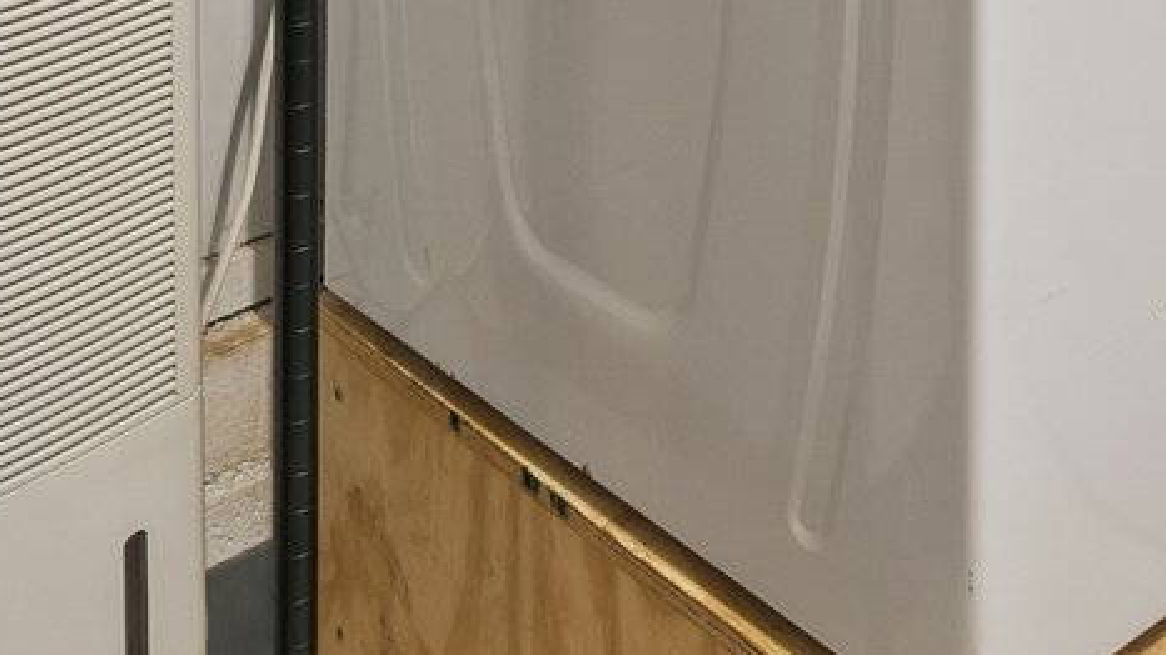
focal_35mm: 69
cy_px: -854
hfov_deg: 30.4
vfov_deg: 13.5
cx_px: 768
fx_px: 2133
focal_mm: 10
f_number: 6.3
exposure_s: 1/6
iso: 200
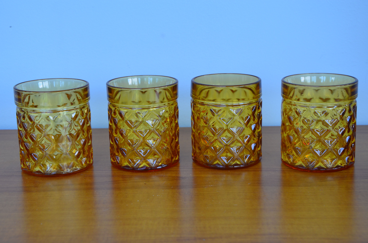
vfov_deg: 18.8
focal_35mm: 72
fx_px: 734
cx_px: 184
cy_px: 122
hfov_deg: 28.1
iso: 400
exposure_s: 1/40
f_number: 9
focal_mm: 48
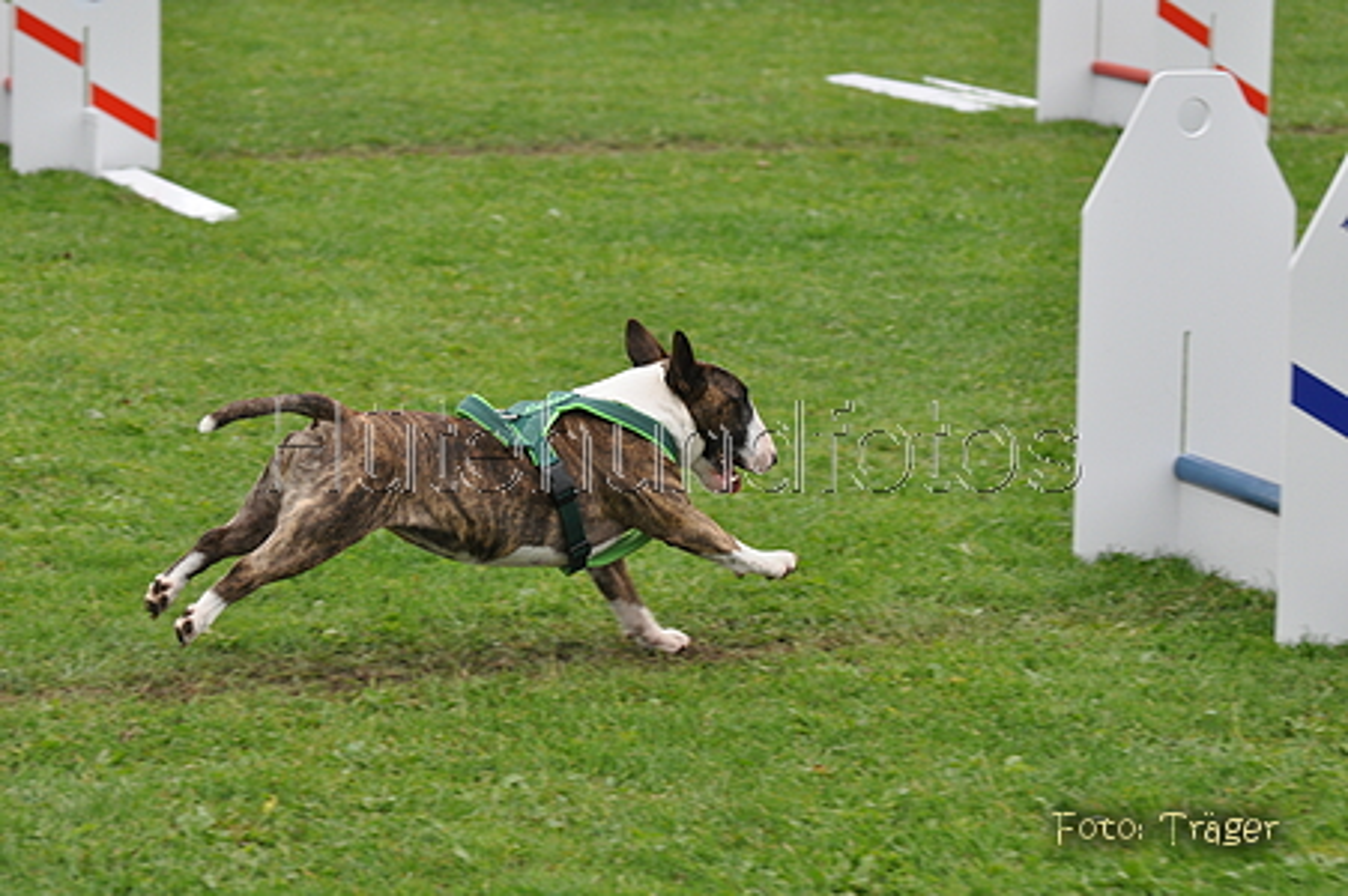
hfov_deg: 15.2
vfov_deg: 10.1
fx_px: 5051
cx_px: 674
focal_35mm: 135
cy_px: 448
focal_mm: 90
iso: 800
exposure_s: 1/640
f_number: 4.5
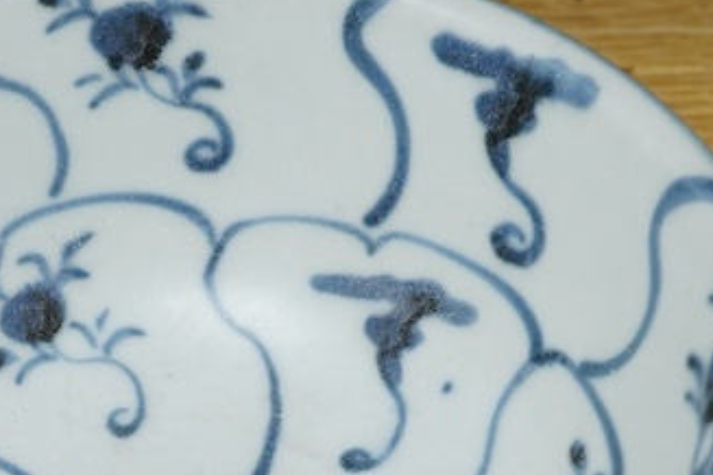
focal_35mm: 124
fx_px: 2456
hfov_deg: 16.4
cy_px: 484
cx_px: 155
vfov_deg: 10.9
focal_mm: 30
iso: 1250
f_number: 8
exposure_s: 1/125
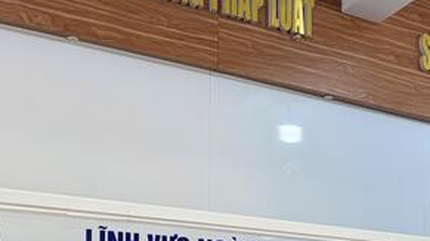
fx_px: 820
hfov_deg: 26.2
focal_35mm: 72
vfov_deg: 15.9
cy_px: 310
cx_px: 516
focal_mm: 6.76
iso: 80
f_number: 1.78
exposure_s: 1/100
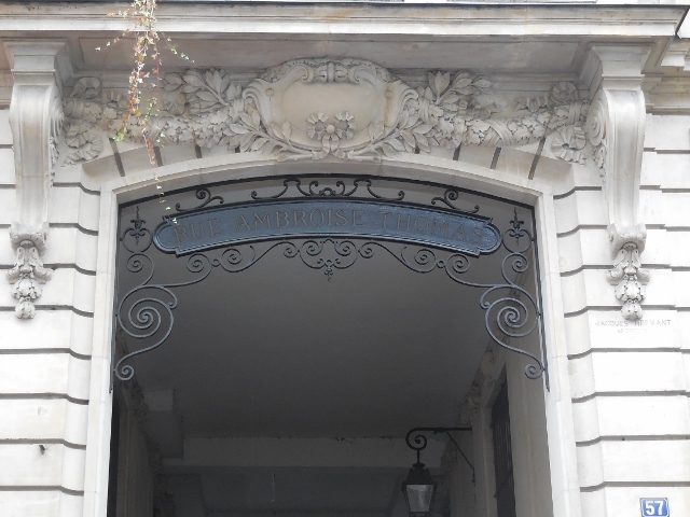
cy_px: 258
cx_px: 345
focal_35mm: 70
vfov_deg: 21.0
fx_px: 1395
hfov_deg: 27.8
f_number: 4.7
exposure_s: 1/25
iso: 400
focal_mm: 12.6
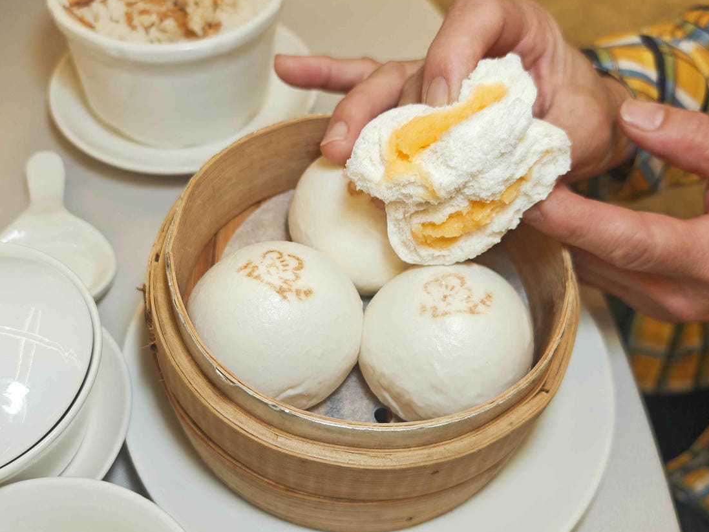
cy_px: 274
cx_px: 356
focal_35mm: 35
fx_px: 717
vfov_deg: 40.7
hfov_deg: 52.6
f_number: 2
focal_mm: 8.72
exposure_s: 1/120
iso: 173
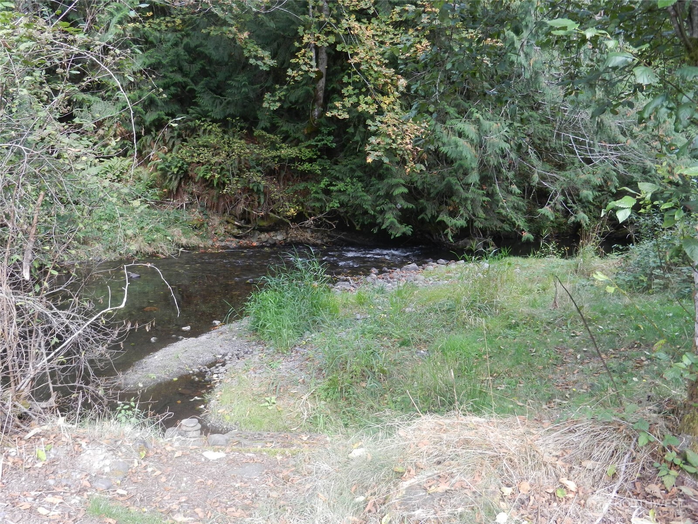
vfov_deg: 42.9
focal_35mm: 33
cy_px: 262
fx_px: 665
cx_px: 349
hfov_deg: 55.4
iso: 160
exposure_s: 1/100
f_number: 3.8
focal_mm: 5.9
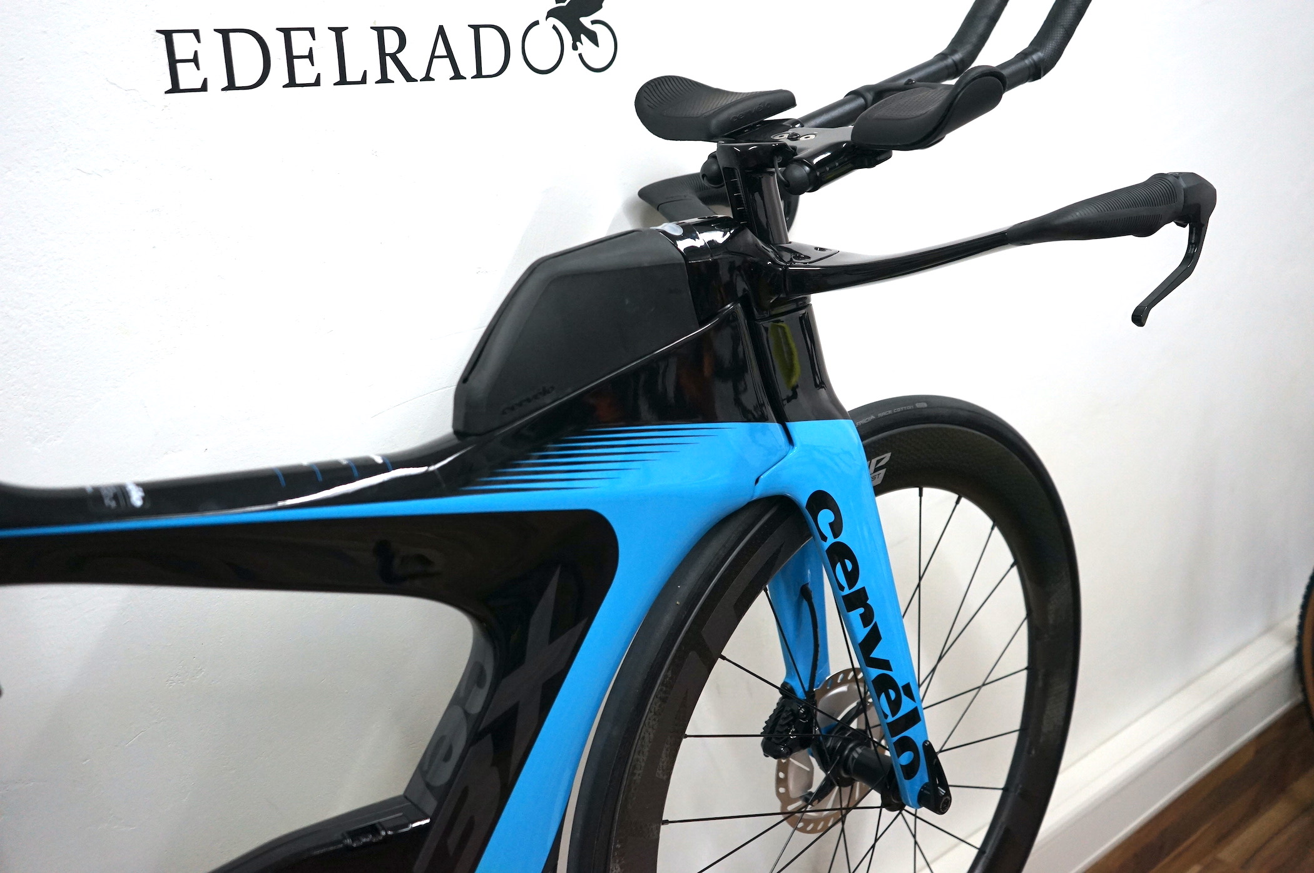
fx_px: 1203
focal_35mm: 33
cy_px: 436
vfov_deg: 39.9
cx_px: 657
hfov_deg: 57.3
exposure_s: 1/160
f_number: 4
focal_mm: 33
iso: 2000
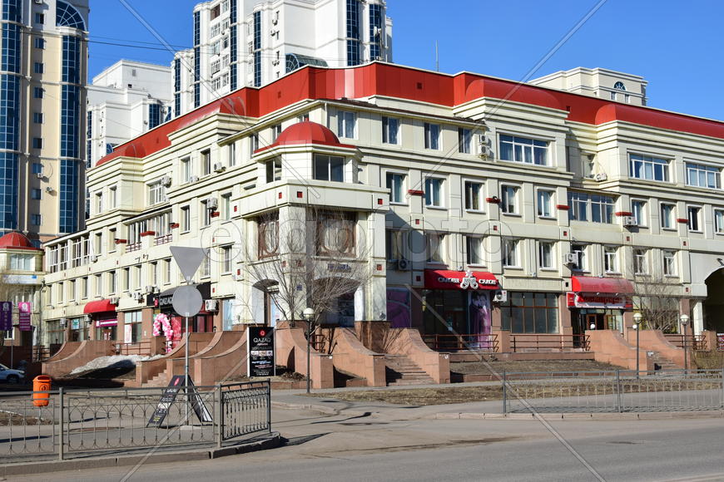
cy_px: 241
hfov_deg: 41.1
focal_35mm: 48
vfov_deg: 28.1
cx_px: 362
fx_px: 965
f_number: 9
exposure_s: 1/320
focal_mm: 32
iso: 100
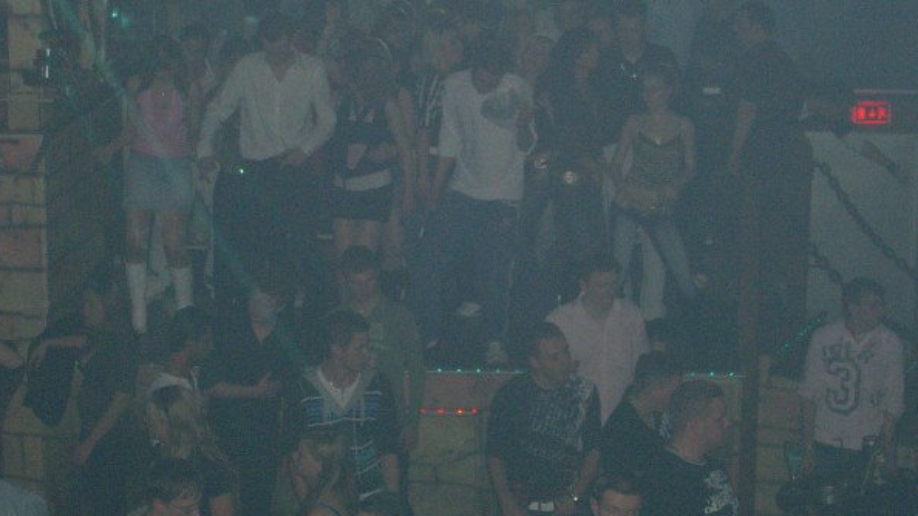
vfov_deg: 13.7
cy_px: 175
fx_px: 2142
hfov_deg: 24.2
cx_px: 457
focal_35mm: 88
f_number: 4.4
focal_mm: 16.6
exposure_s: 1/60
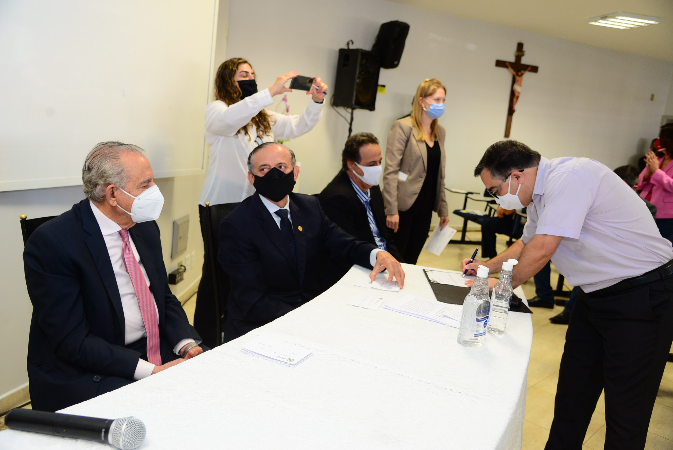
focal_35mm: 31
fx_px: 580
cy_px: 225
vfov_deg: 42.4
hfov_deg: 60.3
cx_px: 336
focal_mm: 31
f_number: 4.5
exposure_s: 1/80
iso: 1000
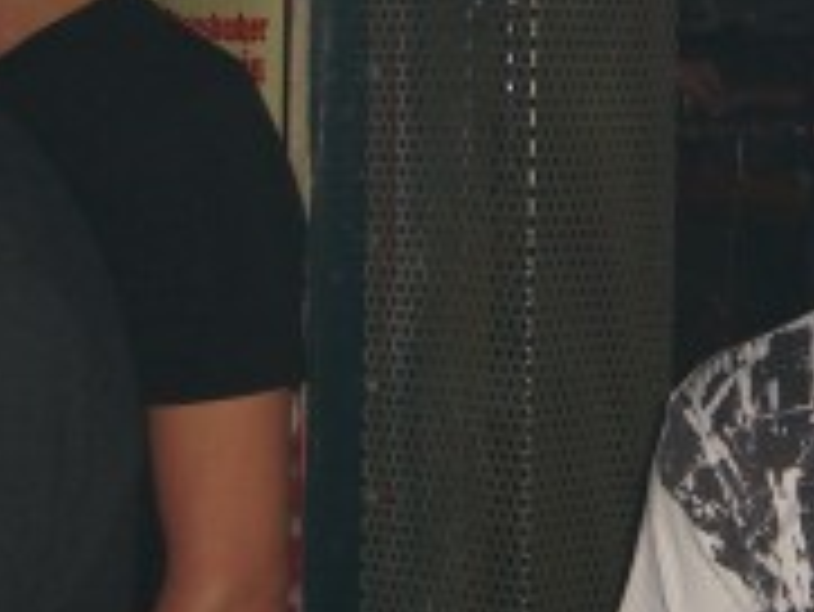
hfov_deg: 15.5
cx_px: 666
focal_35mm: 126
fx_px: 2965
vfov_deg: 11.8
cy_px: 198
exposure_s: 1/60
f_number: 2.8
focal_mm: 7.9
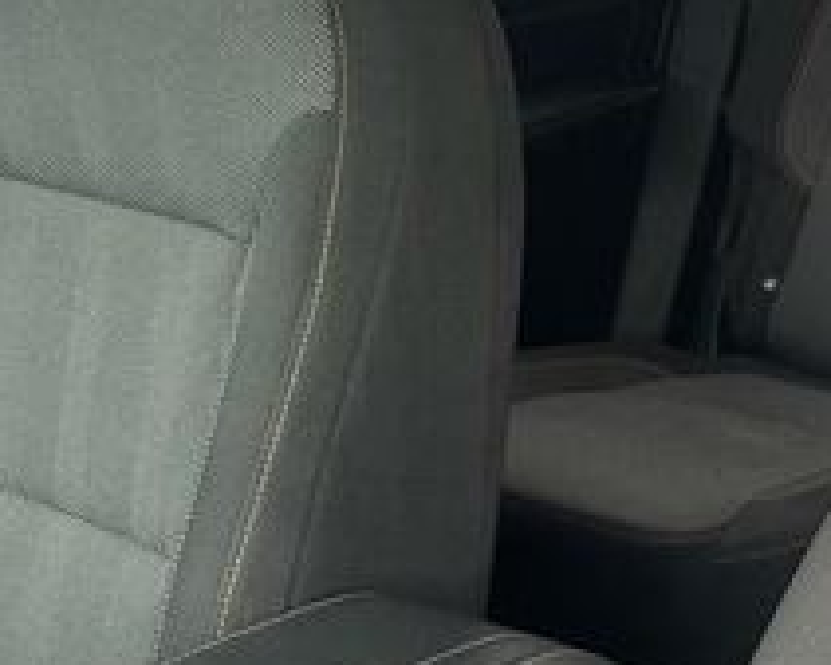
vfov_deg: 21.3
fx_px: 1747
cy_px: 122
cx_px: 1036
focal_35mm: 71
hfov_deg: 24.0
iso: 400
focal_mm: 6.76
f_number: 1.78
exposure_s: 1/60
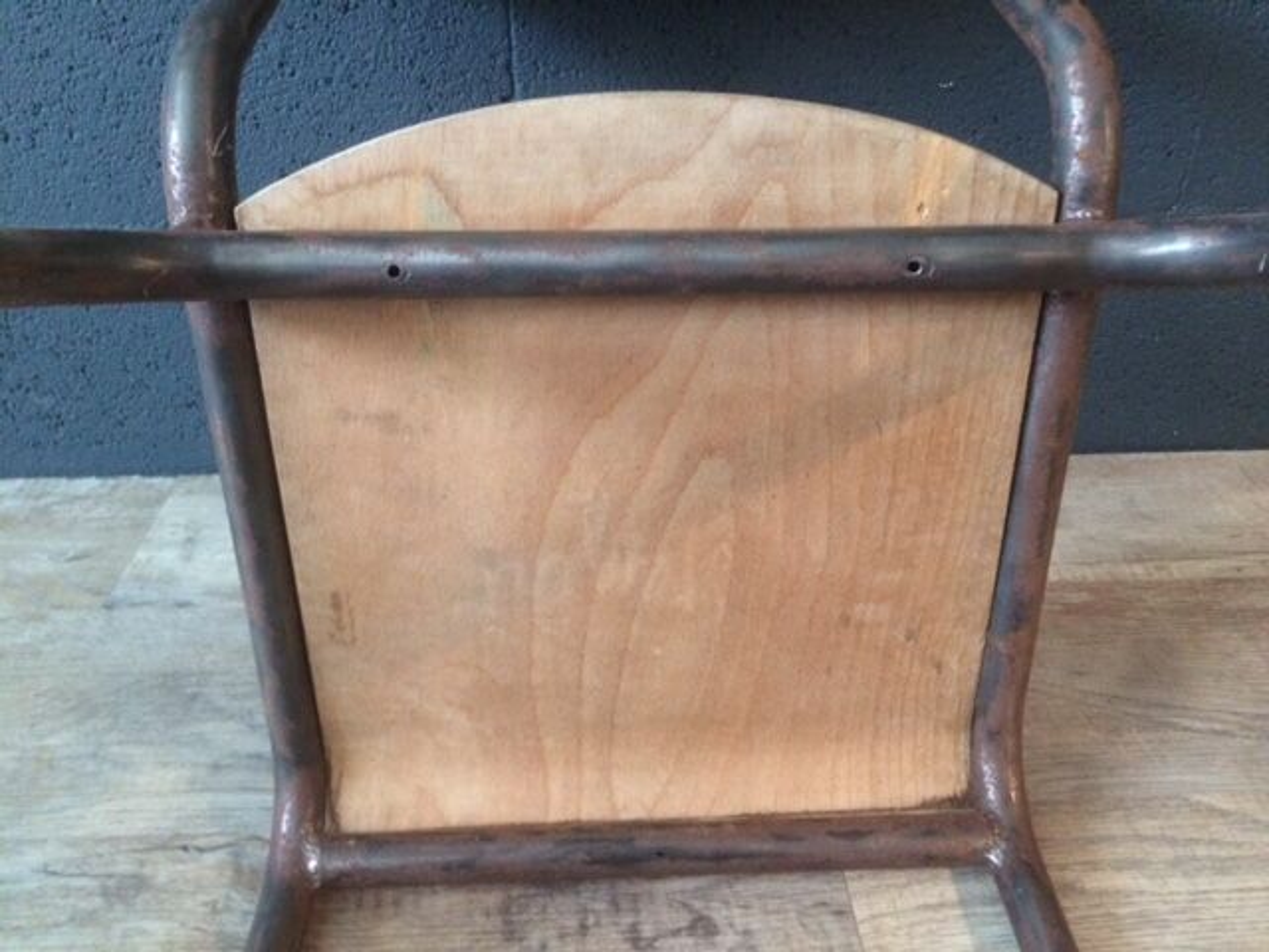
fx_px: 1063
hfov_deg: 61.7
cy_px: 476
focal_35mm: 29
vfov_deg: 48.2
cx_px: 634
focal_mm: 4.15
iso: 500
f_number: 2.2
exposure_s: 1/17
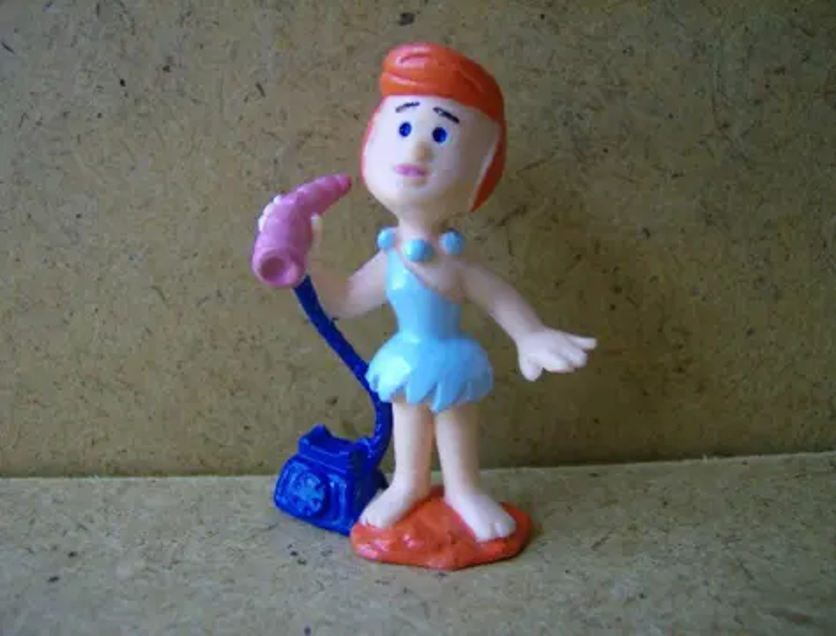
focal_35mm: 36
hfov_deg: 51.1
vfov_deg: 40.0
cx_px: 418
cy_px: 318
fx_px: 874
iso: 100
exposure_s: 1/70.2
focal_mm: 6
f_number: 2.8
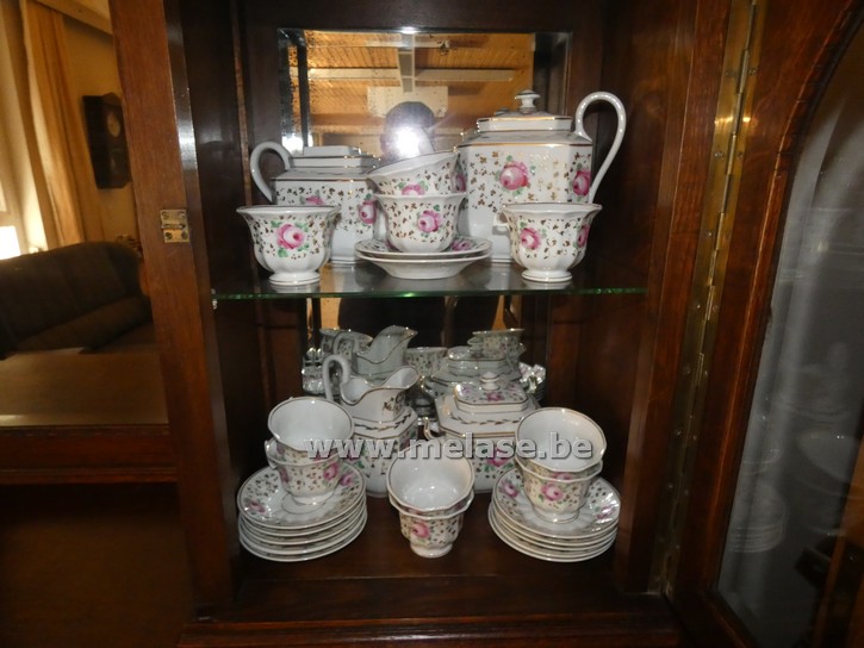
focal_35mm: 20
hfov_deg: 81.7
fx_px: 499
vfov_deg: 66.0
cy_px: 324
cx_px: 432
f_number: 2.8
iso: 800
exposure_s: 1/60
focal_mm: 3.6
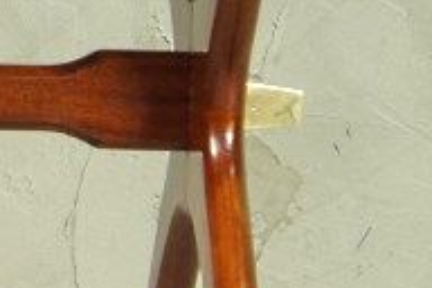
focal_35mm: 274
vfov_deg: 5.0
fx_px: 3288
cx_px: -448
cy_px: 32
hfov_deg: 7.2
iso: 400
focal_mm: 28
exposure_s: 1/25
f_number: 5.6
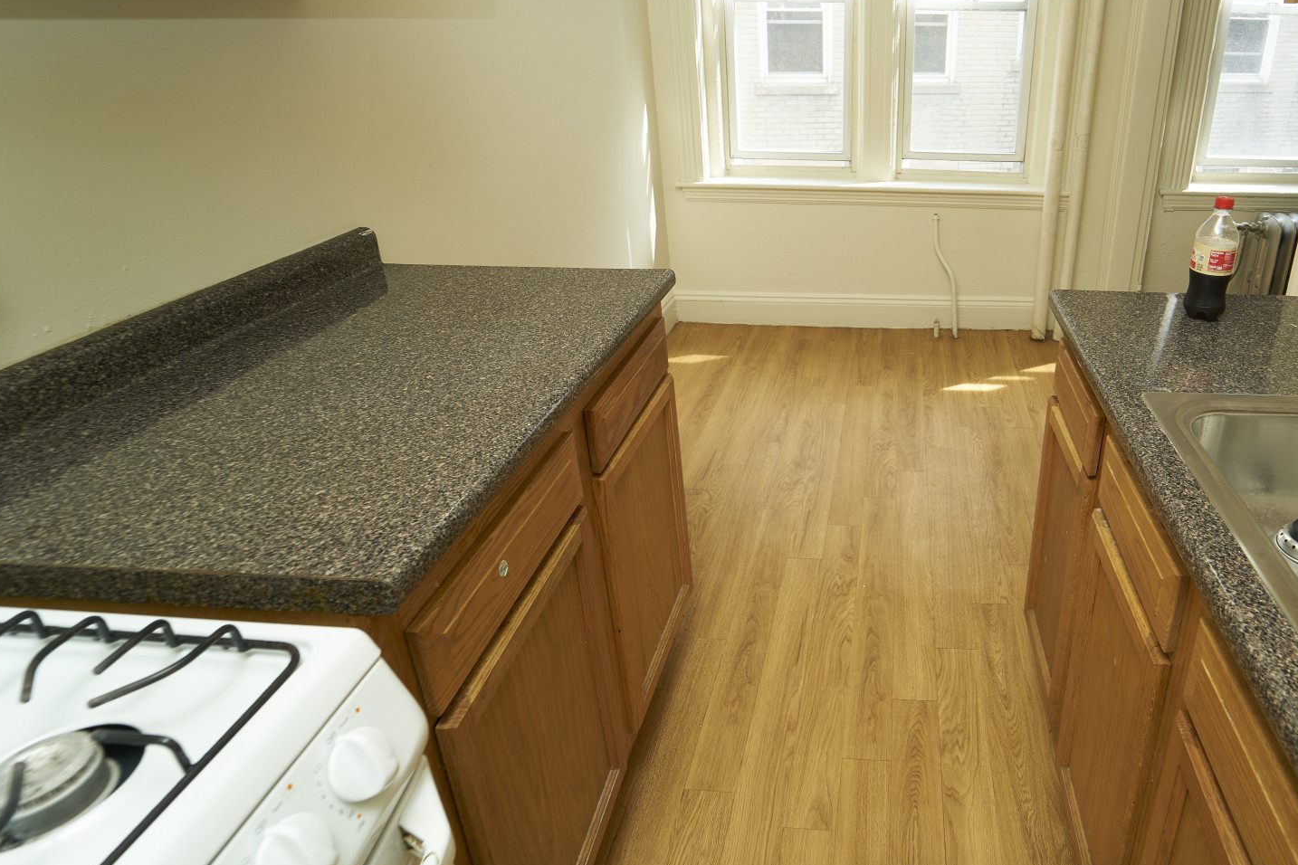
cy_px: 317
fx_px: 721
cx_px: 871
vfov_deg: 61.0
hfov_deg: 81.0
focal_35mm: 20
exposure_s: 1/50
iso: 250
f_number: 7.1
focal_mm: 14
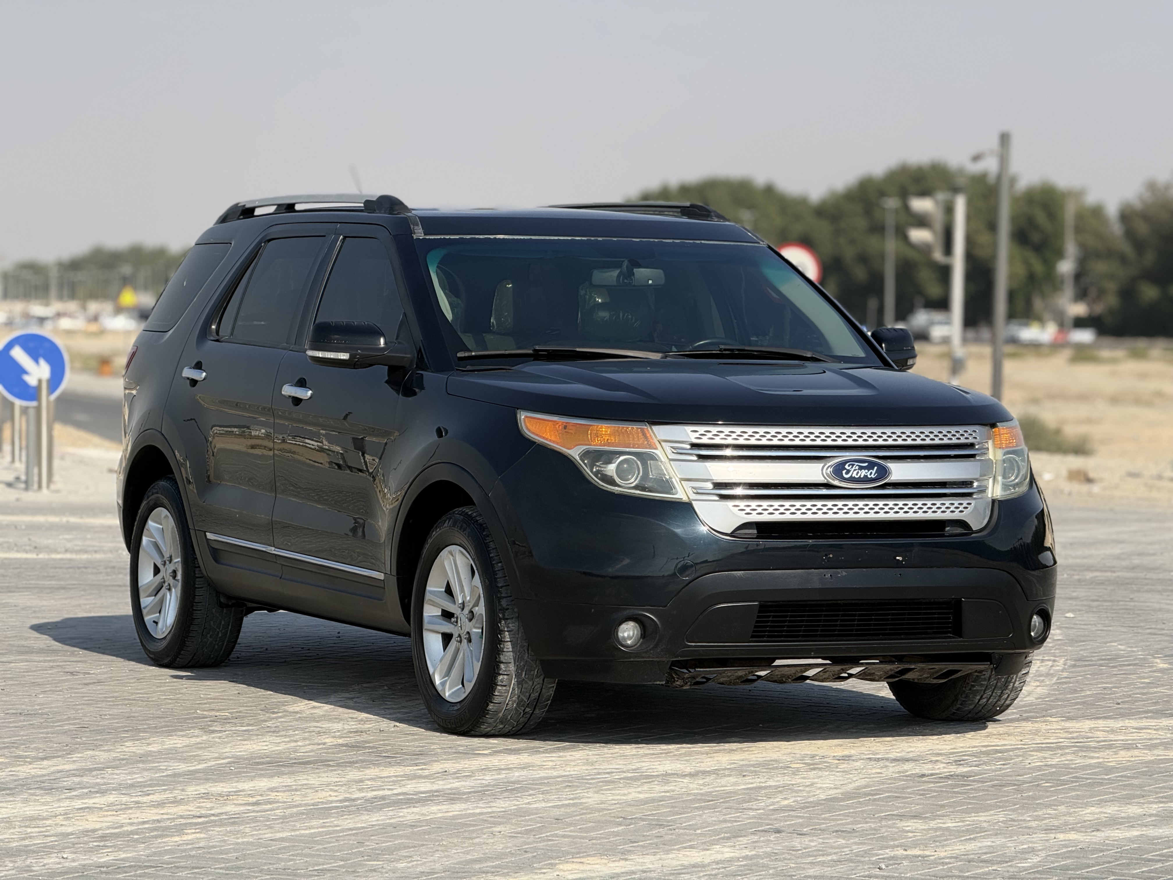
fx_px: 4066
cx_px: 586
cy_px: 440
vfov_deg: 12.3
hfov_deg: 16.4
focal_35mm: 120
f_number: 2.8
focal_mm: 15.66
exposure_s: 1/2024
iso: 64
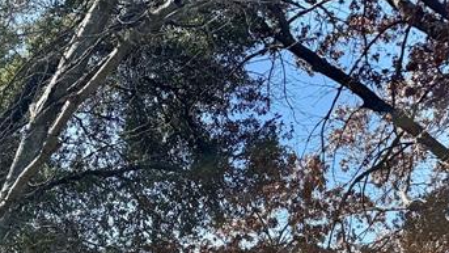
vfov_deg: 13.6
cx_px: -216
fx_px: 929
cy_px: 475
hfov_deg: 22.5
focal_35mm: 78
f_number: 1.78
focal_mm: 6.76
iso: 80
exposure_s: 1/2833
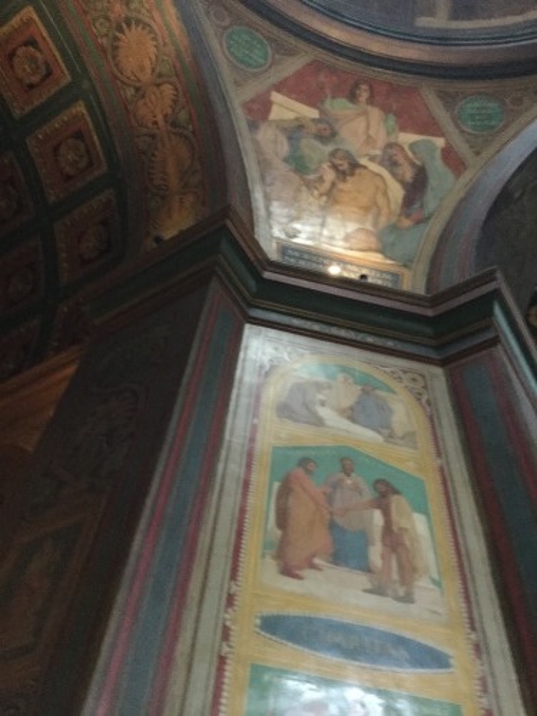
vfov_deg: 58.4
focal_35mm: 31
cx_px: 268
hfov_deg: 45.4
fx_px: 641
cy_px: 358
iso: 400
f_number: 2.4
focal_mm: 3.3
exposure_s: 1/17
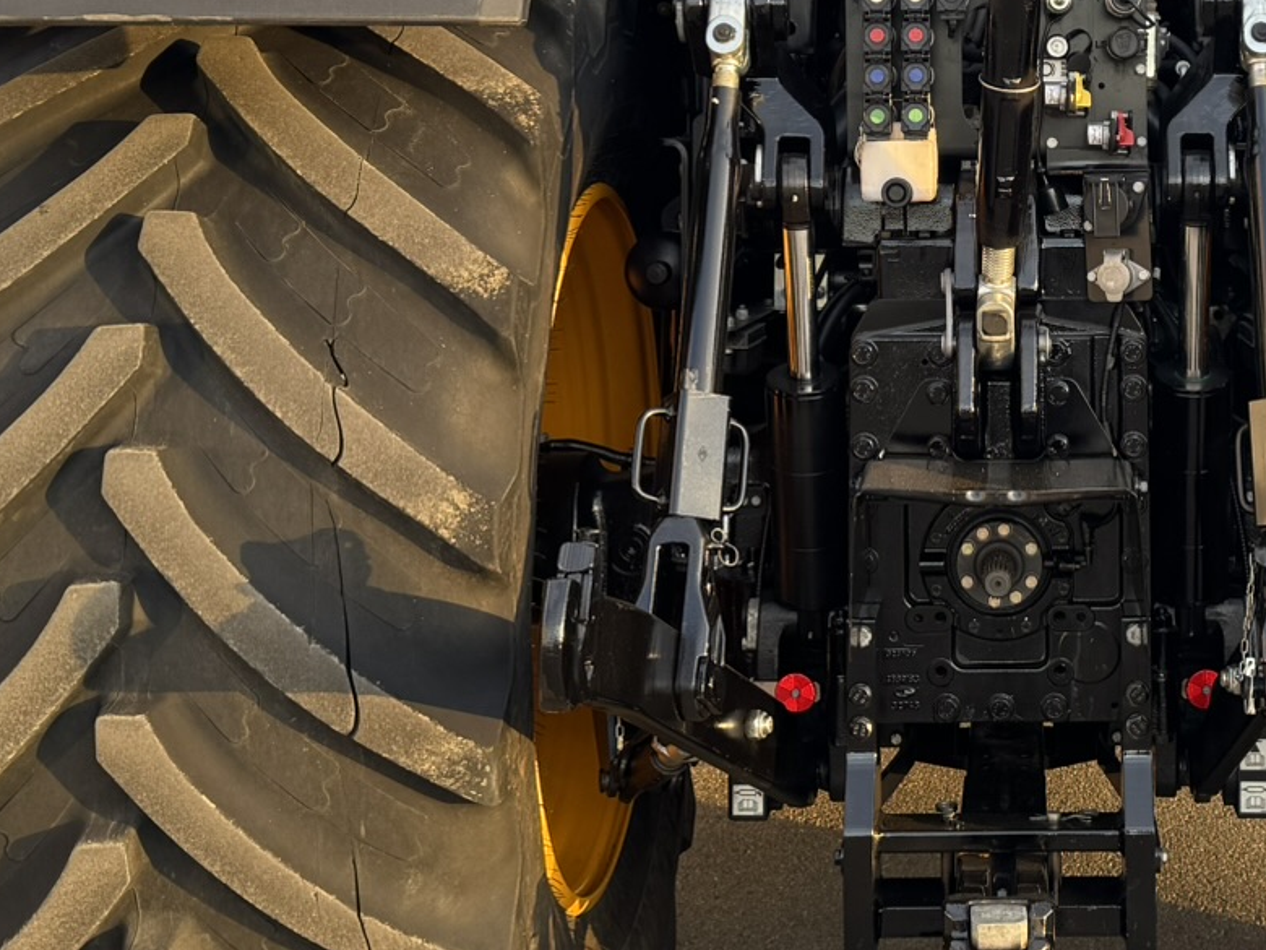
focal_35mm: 63
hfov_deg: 29.9
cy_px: 171
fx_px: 2304
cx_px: 1034
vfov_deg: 22.9
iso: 64
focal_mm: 6.76
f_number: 1.78
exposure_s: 1/141
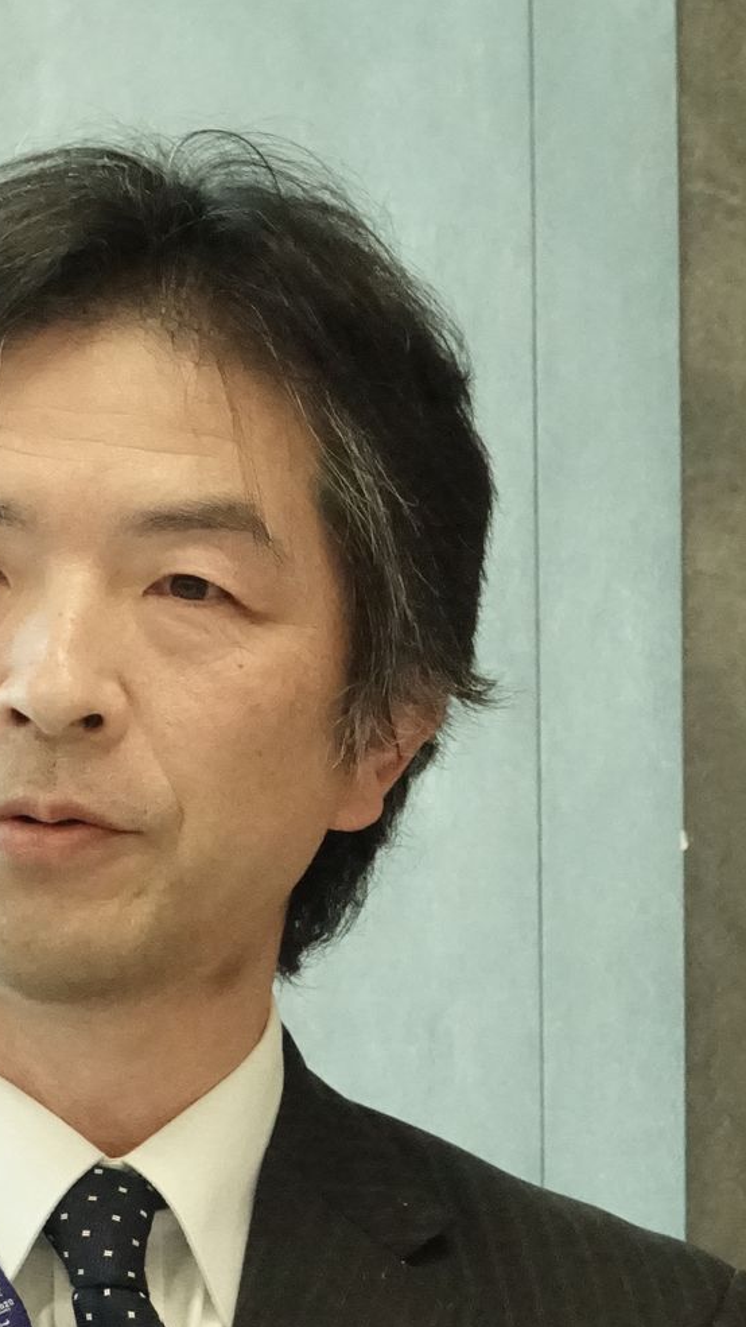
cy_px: 814
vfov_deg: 4.9
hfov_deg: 2.8
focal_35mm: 437
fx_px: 15369
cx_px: 4
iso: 6400
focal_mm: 78.39
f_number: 4
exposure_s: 1/500
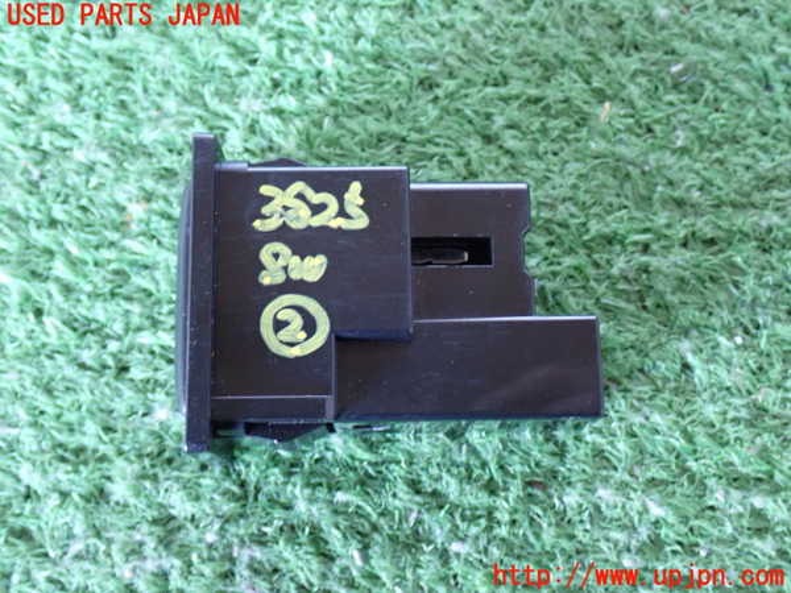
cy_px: 296
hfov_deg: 40.4
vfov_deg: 30.9
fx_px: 1074
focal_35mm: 47
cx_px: 396
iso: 800
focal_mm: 8.4
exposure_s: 1/15
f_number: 3.1
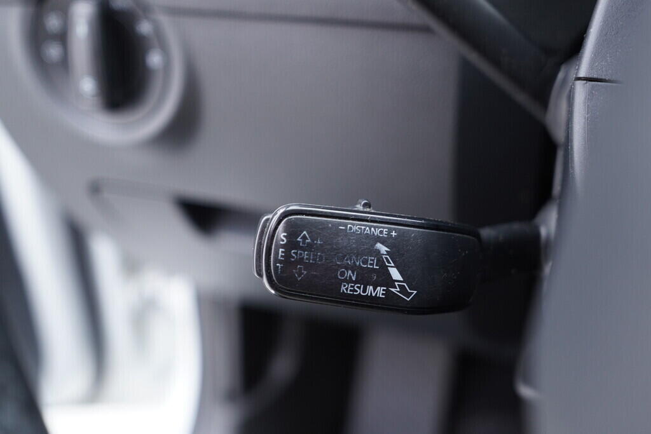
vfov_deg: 36.9
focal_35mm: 36
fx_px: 651
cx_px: 326
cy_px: 217
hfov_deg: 53.1
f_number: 2.8
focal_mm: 24
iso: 500
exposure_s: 1/40
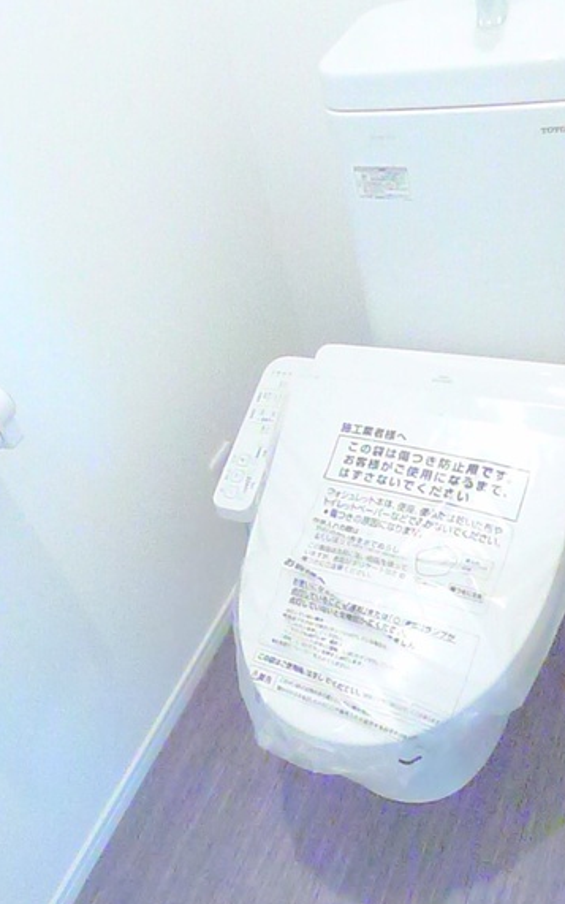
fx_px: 961
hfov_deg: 32.7
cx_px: 232
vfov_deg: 50.2
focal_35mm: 39
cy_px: 516
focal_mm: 6.4
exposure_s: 1/500
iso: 12800
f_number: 3.5
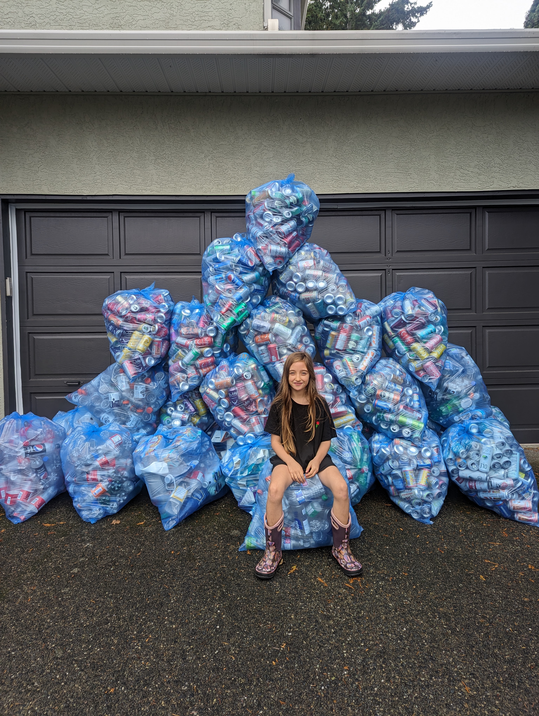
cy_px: 358
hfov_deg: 56.9
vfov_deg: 71.5
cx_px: 270
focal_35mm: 24
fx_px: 497
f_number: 1.85
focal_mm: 6.81
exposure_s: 1/273
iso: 38
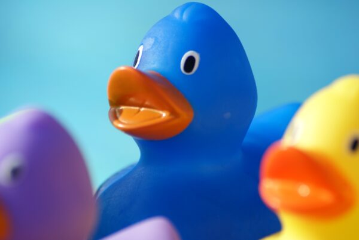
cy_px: 120
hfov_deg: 7.6
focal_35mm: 270
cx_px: 180
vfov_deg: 5.1
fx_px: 2696
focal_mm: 180
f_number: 6.3
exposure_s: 1/320
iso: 100
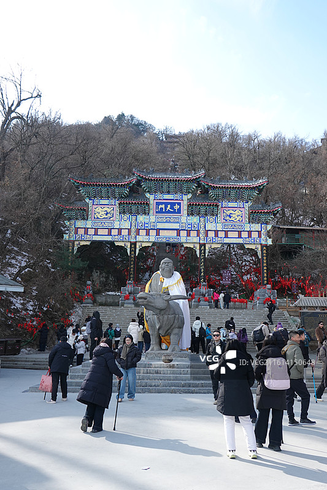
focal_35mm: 32
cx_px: 164
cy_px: 245
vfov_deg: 58.7
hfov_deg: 41.1
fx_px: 436
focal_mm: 12.01
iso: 125
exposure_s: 1/320
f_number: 4
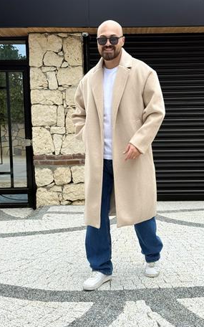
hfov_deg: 24.8
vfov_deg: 38.9
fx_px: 463
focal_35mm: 52
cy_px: 166
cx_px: 118
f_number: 1.78
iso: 80
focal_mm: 6.76
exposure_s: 1/2033
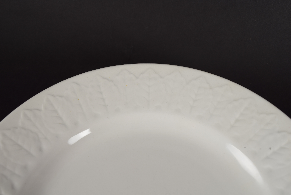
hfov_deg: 43.6
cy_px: 98
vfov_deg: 29.9
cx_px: 146
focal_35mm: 45
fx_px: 364
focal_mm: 30
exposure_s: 1/100
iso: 100
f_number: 8
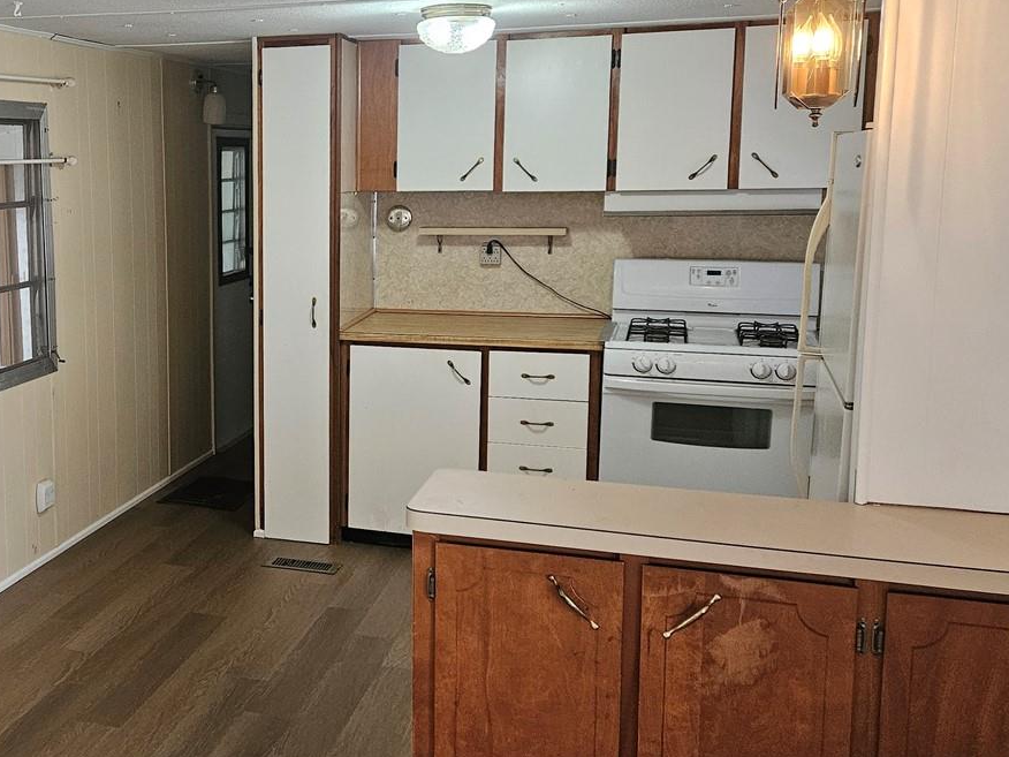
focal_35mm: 42
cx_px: 226
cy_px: 336
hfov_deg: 43.1
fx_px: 1224
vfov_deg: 34.3
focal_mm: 5.4
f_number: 1.8
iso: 500
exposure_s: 1/240
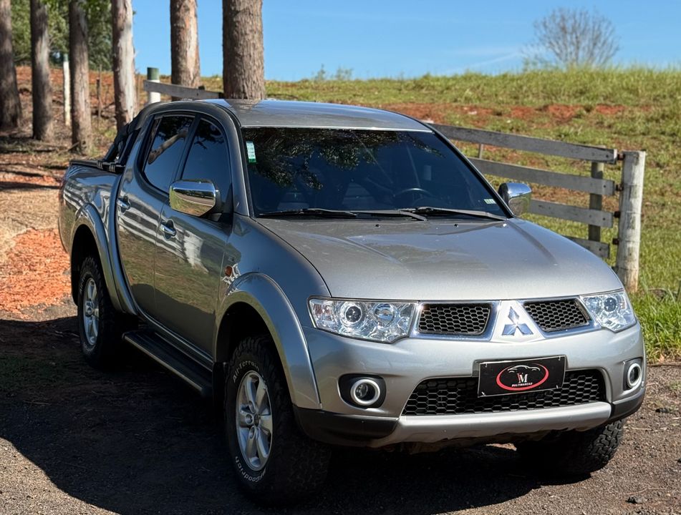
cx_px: 340
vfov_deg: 30.4
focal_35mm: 48
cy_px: 258
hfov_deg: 39.5
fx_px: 948
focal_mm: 6.76
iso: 64
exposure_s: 1/3534
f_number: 1.78
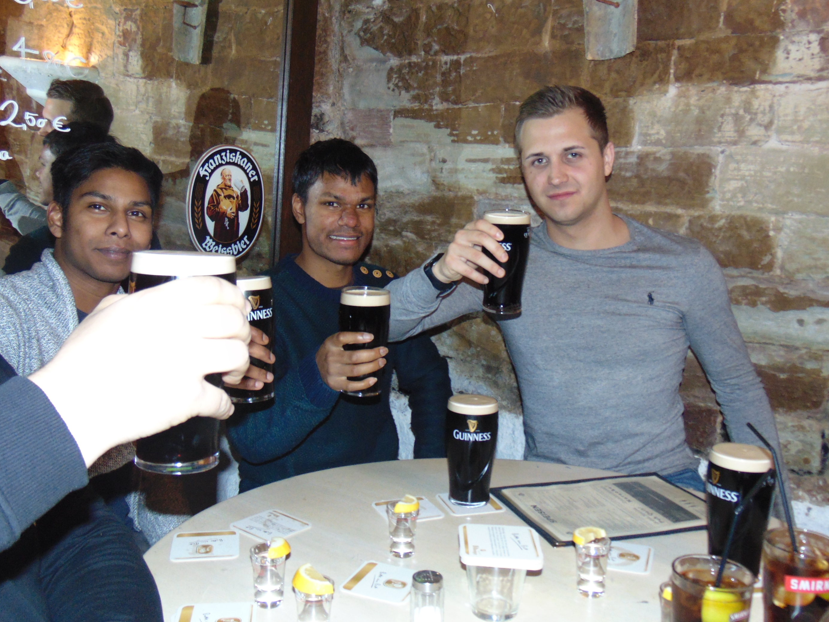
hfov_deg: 55.3
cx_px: 384
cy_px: 310
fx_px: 790
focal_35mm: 33
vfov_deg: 42.9
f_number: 3
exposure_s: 1/8
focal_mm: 4.5
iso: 200
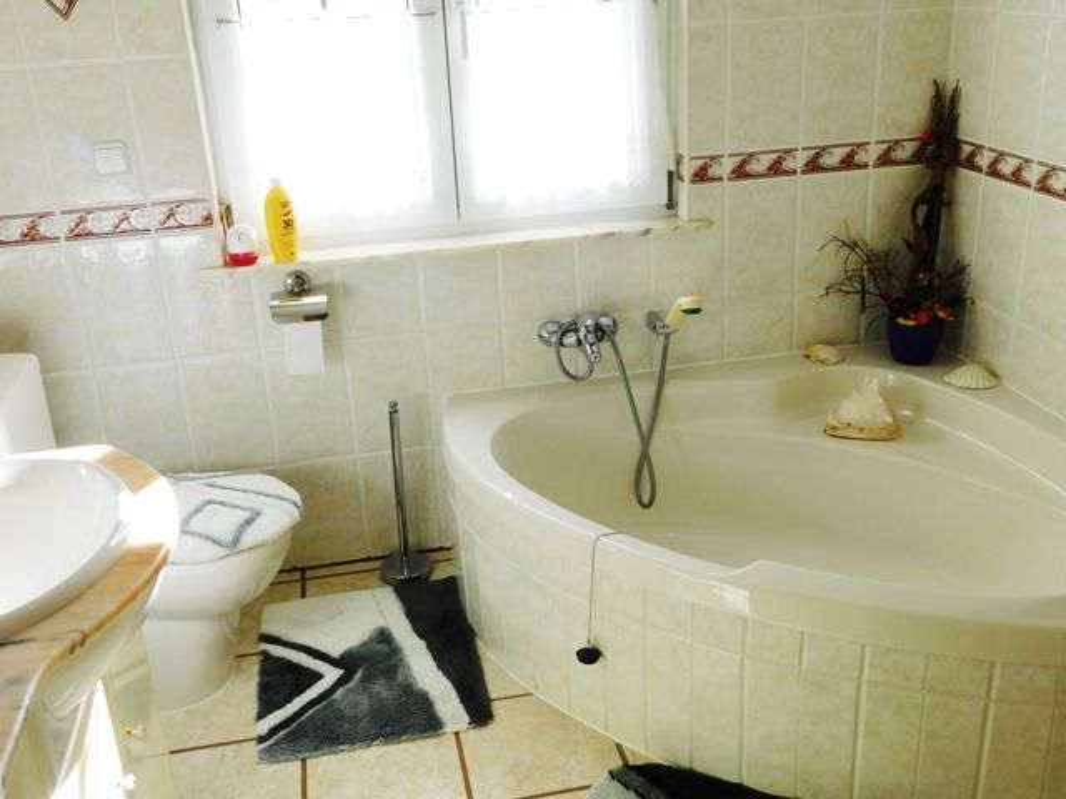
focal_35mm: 36
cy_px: 400
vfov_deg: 39.7
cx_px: 533
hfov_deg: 51.4
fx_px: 1109
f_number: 3.5
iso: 125
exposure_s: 1/100
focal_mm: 6.3
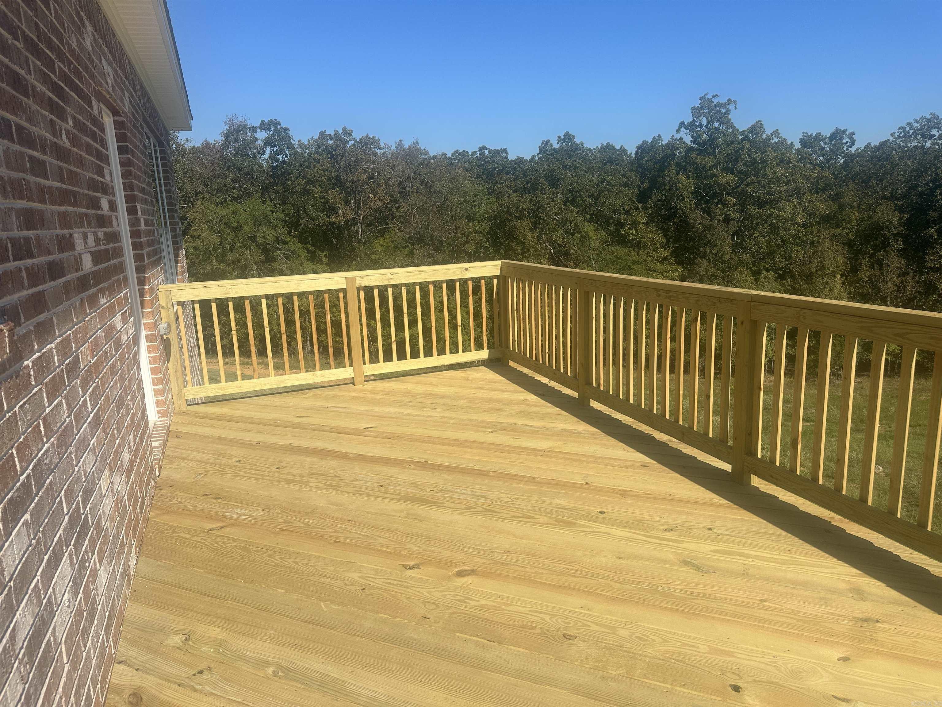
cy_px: 354
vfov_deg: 56.8
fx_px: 653
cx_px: 471
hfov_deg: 71.6
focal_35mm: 24
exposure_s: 1/5525
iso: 80
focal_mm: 6.86
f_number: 1.78
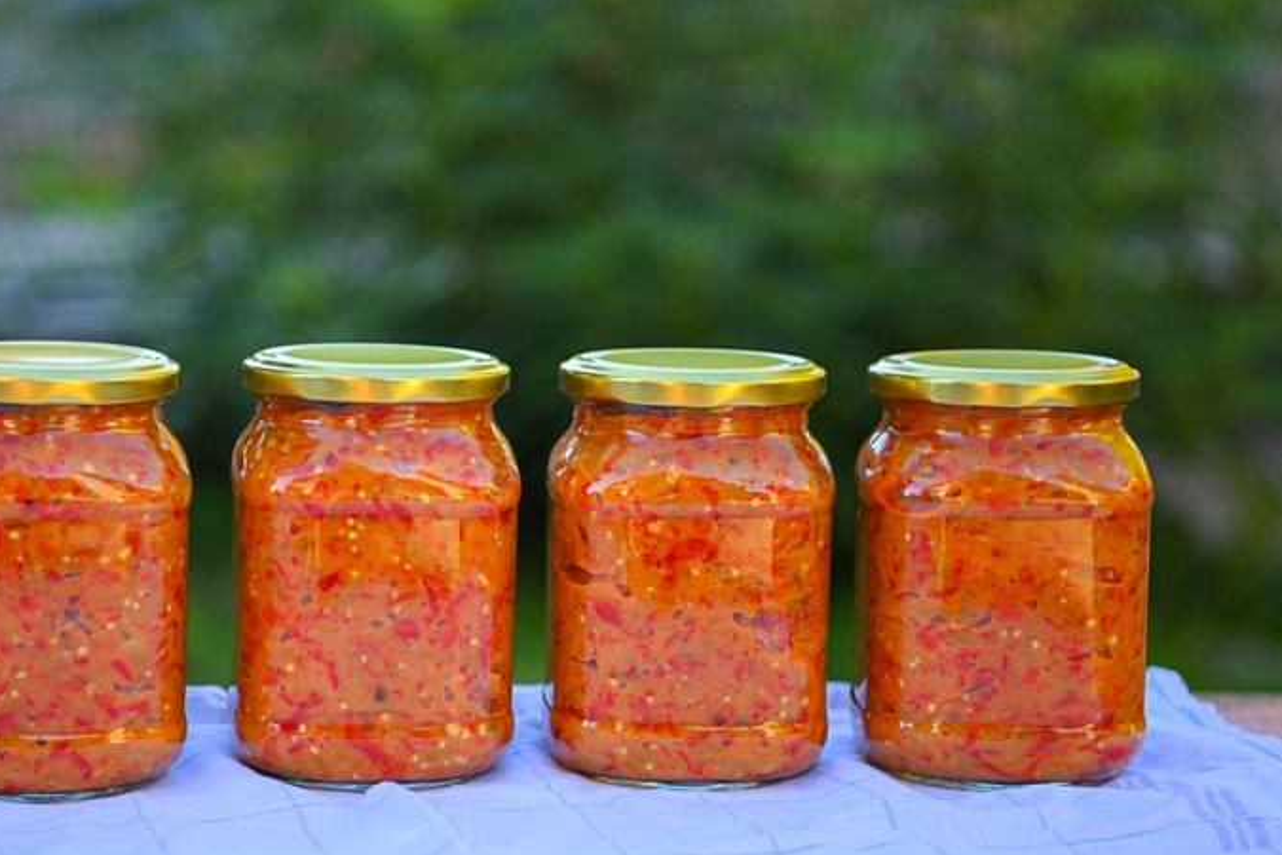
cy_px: 470
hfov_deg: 24.4
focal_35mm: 83
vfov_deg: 16.5
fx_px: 2955
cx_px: 536
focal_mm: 70
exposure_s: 1/500
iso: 320
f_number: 2.8
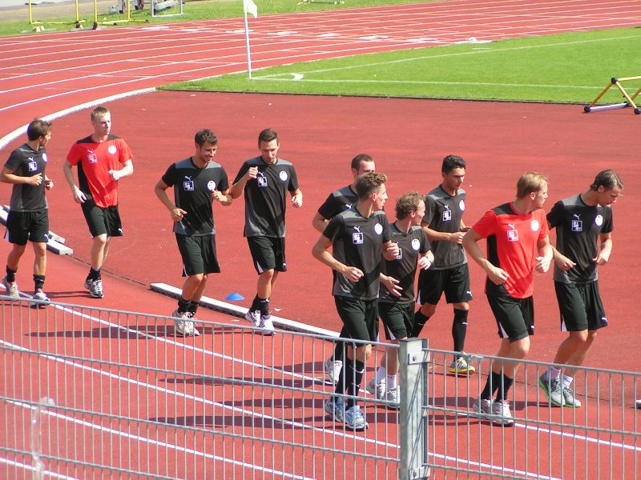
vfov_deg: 8.6
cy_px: 240
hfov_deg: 11.5
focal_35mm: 172
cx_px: 320
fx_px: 3185
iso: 50
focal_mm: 26.3
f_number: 3.5
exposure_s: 1/400
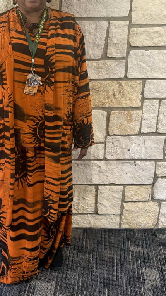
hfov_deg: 30.1
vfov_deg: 51.8
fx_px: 297
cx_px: 23
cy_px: 100
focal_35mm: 38
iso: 200
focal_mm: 5.96
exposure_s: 1/60
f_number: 1.6
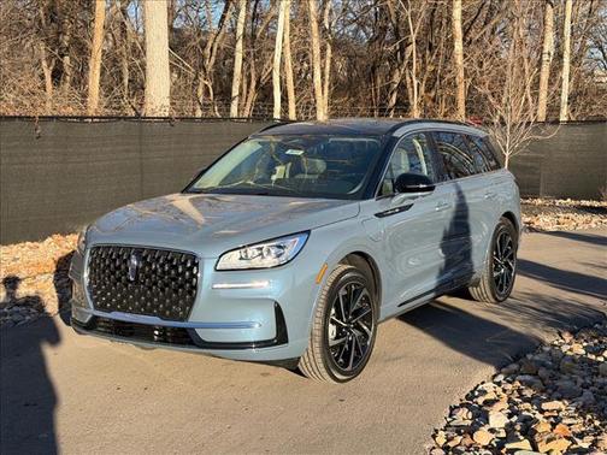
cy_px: 228
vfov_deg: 30.3
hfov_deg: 39.7
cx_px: 304
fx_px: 842
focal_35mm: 48
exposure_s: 1/1980
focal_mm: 6.76
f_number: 1.78
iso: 80
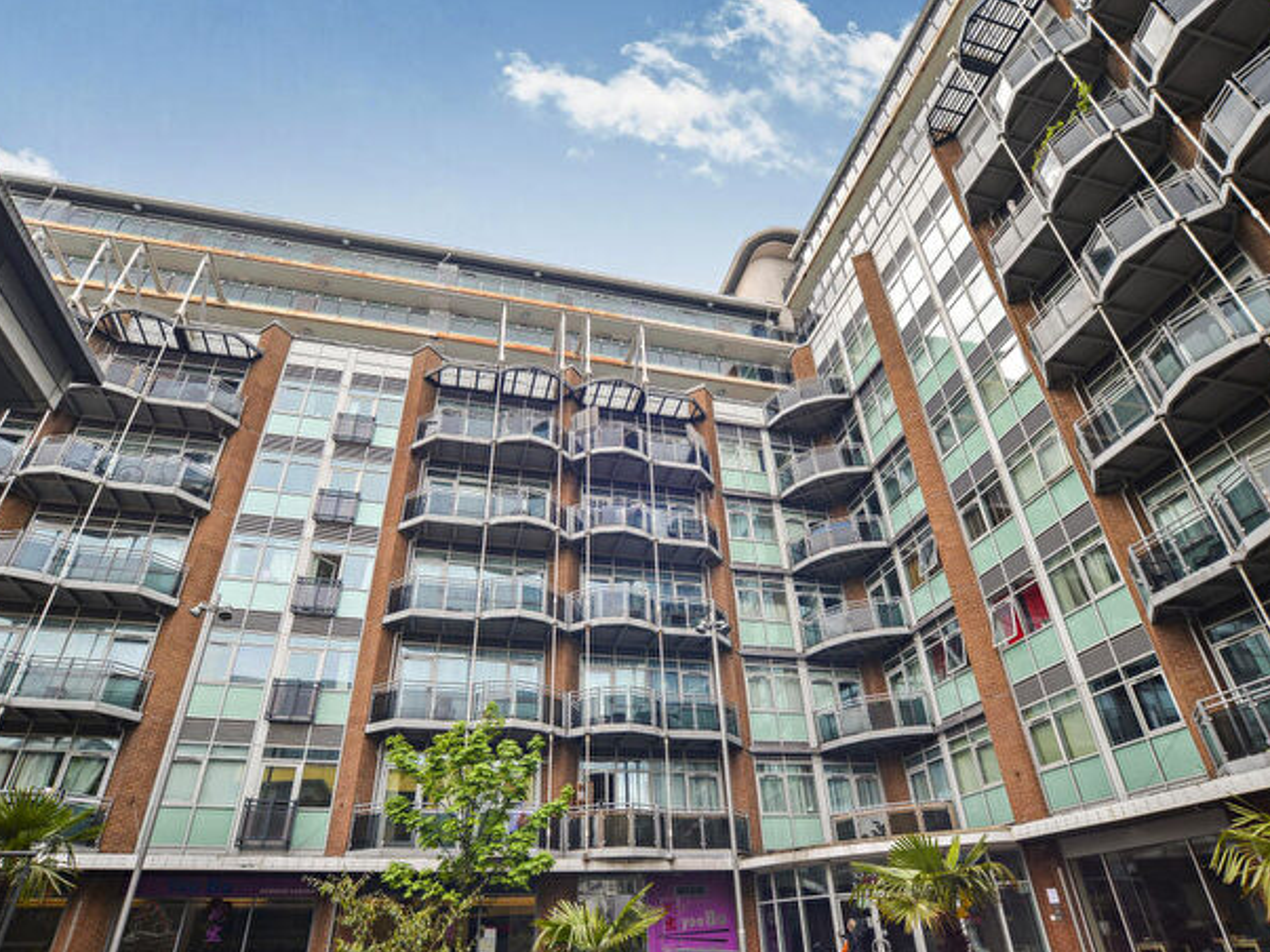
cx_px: 640
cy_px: 487
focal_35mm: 19
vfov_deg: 68.7
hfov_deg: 84.7
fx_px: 697
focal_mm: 17
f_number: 7.1
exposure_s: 1/200
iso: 125
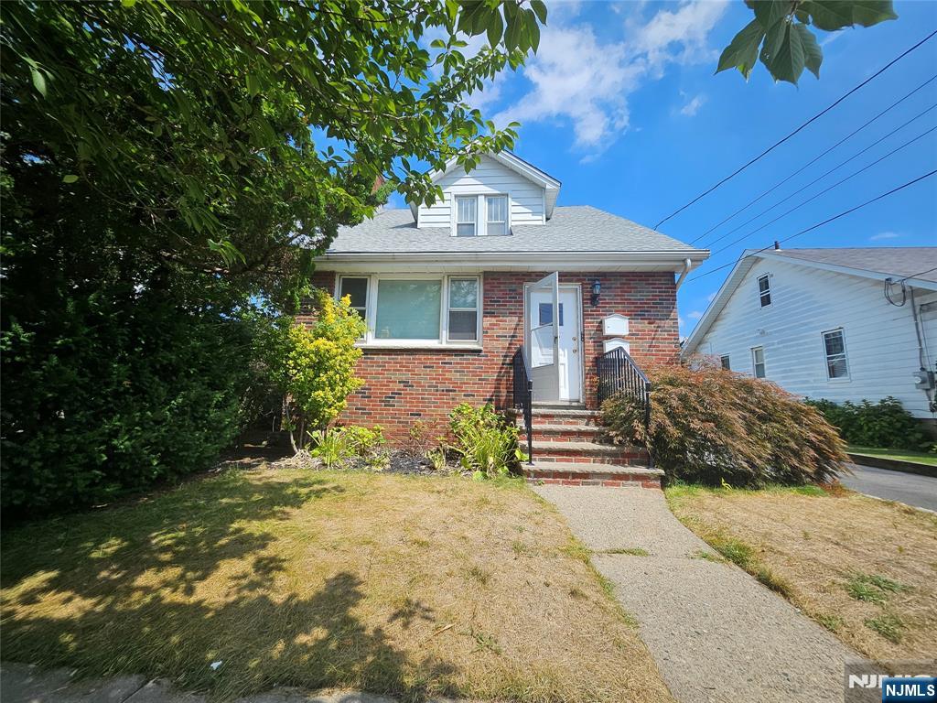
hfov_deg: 106.2
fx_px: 352
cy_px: 352
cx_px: 468
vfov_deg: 89.9
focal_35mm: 13
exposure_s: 1/1064
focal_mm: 1.74
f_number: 2.2
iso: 32
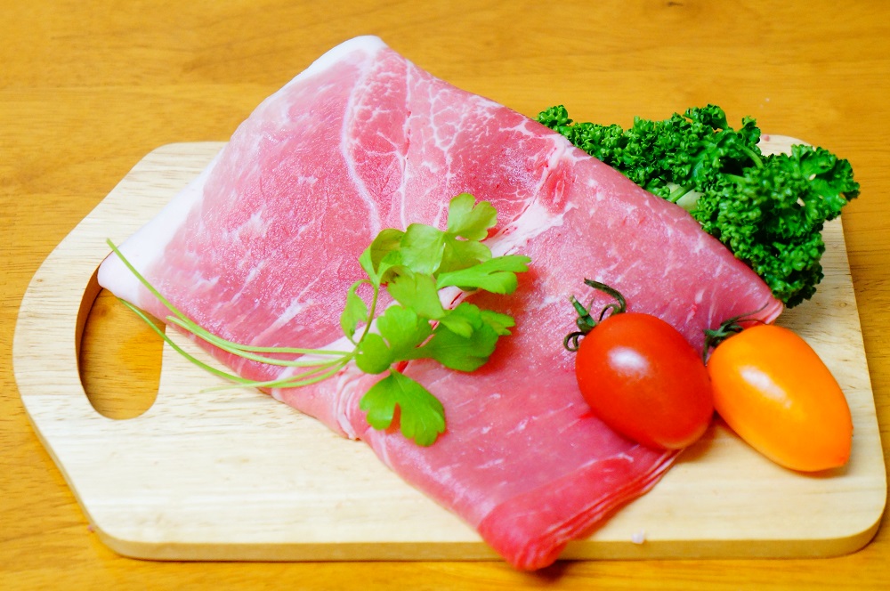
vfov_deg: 16.5
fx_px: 2037
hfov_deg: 24.6
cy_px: 296
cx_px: 445
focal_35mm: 82
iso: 2500
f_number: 5.6
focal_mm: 55
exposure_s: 1/100
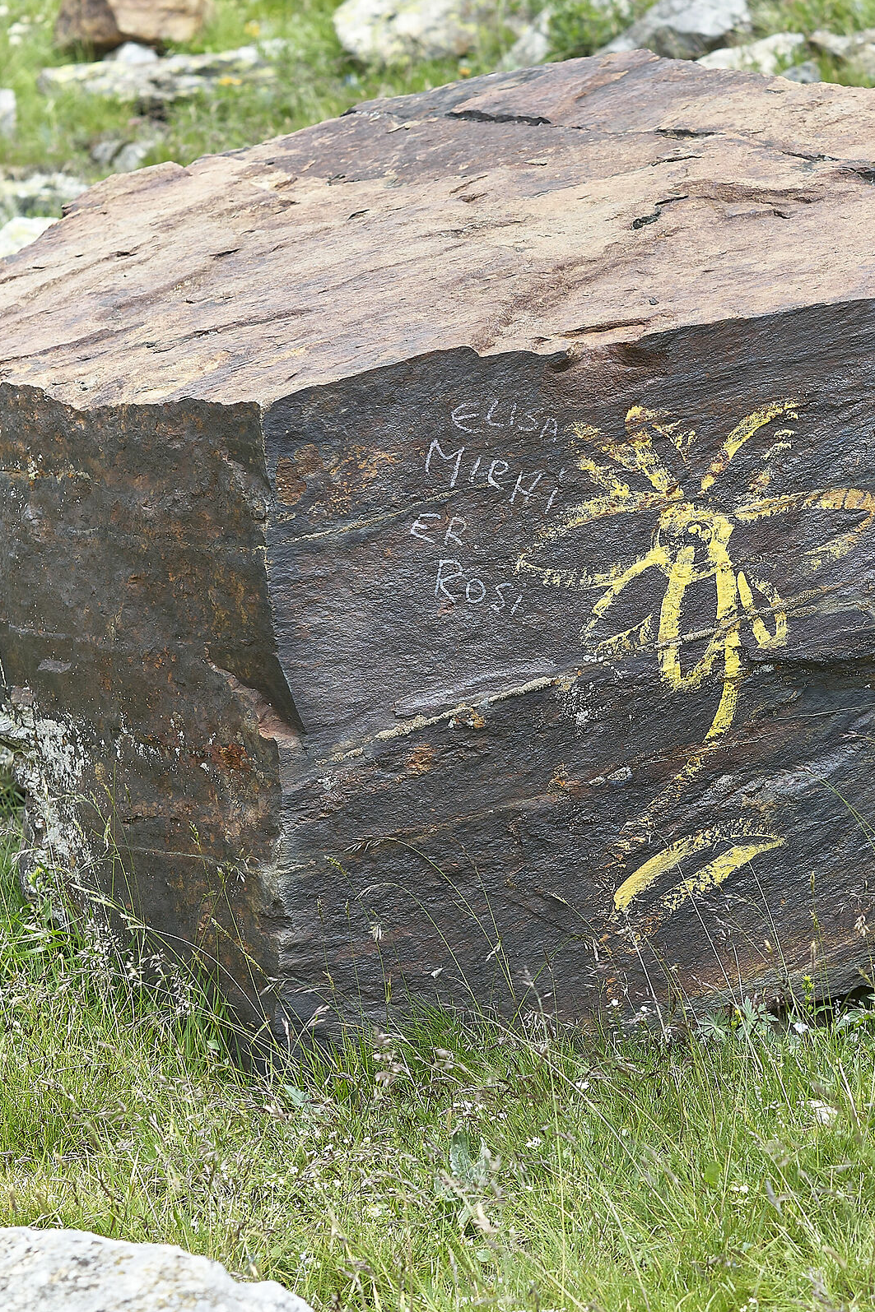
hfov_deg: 12.0
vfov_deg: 18.1
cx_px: 762
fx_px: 4120
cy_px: 652
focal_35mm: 113
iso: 100
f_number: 5
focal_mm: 50
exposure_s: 1/125
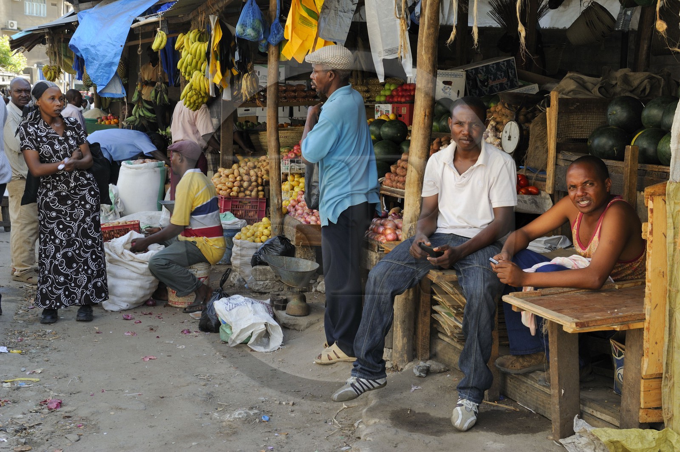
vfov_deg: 26.9
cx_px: 340
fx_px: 944
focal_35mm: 50
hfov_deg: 39.6
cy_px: 226
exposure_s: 1/80
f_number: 10
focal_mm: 50
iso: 400
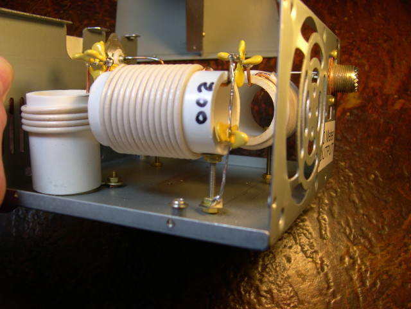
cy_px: 154
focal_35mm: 38
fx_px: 451
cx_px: 206
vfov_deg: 37.7
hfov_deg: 49.0
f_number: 2.8
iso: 100
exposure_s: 1/81.6
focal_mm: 8
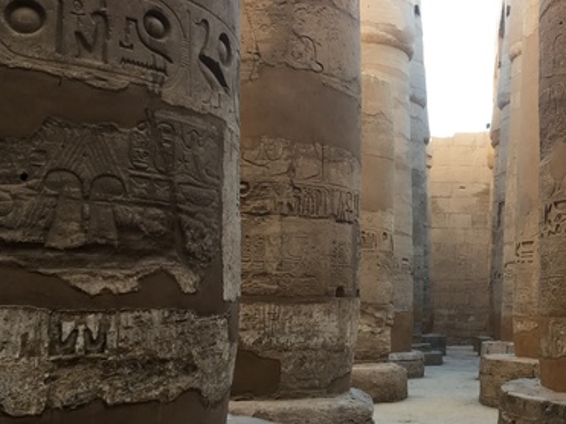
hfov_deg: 37.5
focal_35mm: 50
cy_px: 243
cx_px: 407
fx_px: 817
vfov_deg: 29.1
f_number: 2.2
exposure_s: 1/100
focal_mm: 4.15
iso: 25
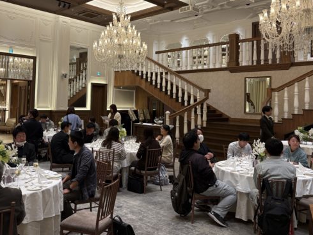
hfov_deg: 53.8
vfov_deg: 41.6
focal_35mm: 34
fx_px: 308
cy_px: 92
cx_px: 138
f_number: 1.6
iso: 80
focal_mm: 5.96
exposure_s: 1/100
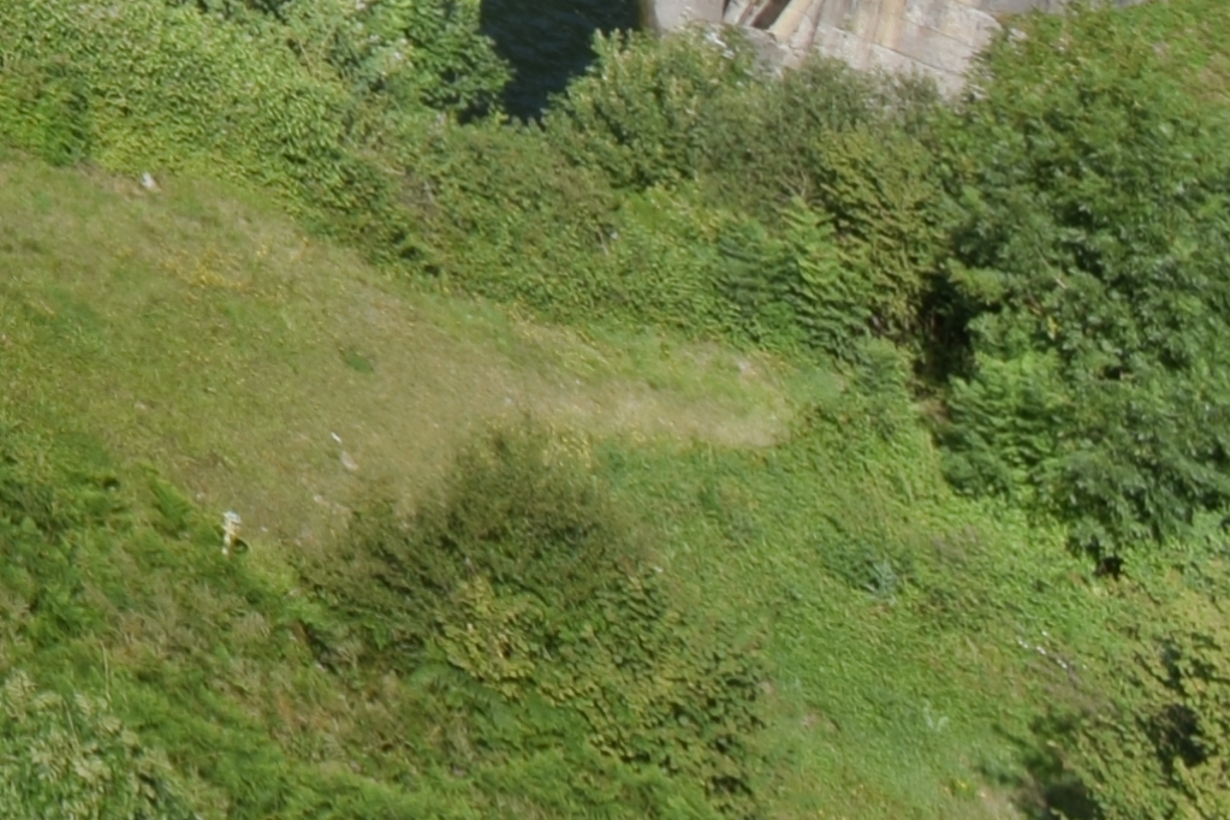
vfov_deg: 11.0
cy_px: -1535
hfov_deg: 15.6
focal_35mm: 88
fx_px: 3006
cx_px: -1534
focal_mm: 10
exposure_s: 1/80
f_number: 11
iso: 100
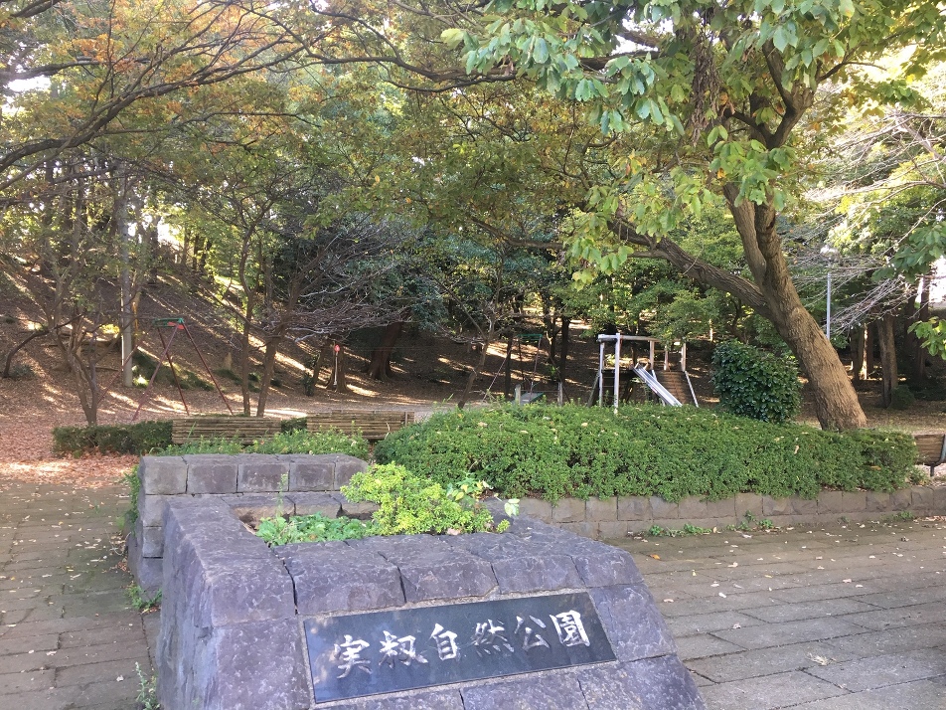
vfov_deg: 48.2
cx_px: 473
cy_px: 355
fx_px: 793
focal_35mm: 29
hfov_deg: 61.7
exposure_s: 1/30
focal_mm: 4.15
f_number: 2.2
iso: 32
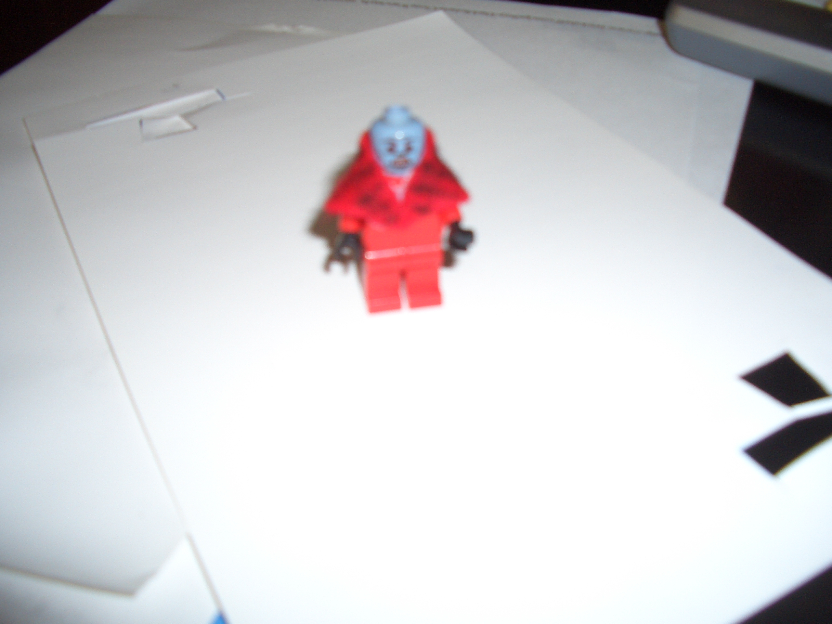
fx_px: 841
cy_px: 312
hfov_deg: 52.6
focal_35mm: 35
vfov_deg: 40.7
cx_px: 416
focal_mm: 5.8
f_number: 2.6
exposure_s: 1/60
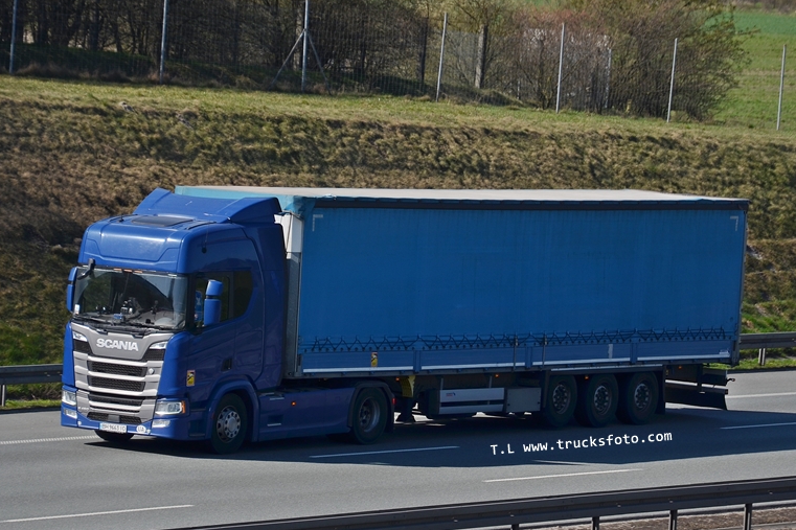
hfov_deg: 12.4
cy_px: 275
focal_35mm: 166
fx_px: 3659
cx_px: 386
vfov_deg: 8.3
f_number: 5.6
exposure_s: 1/800
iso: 100
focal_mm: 105
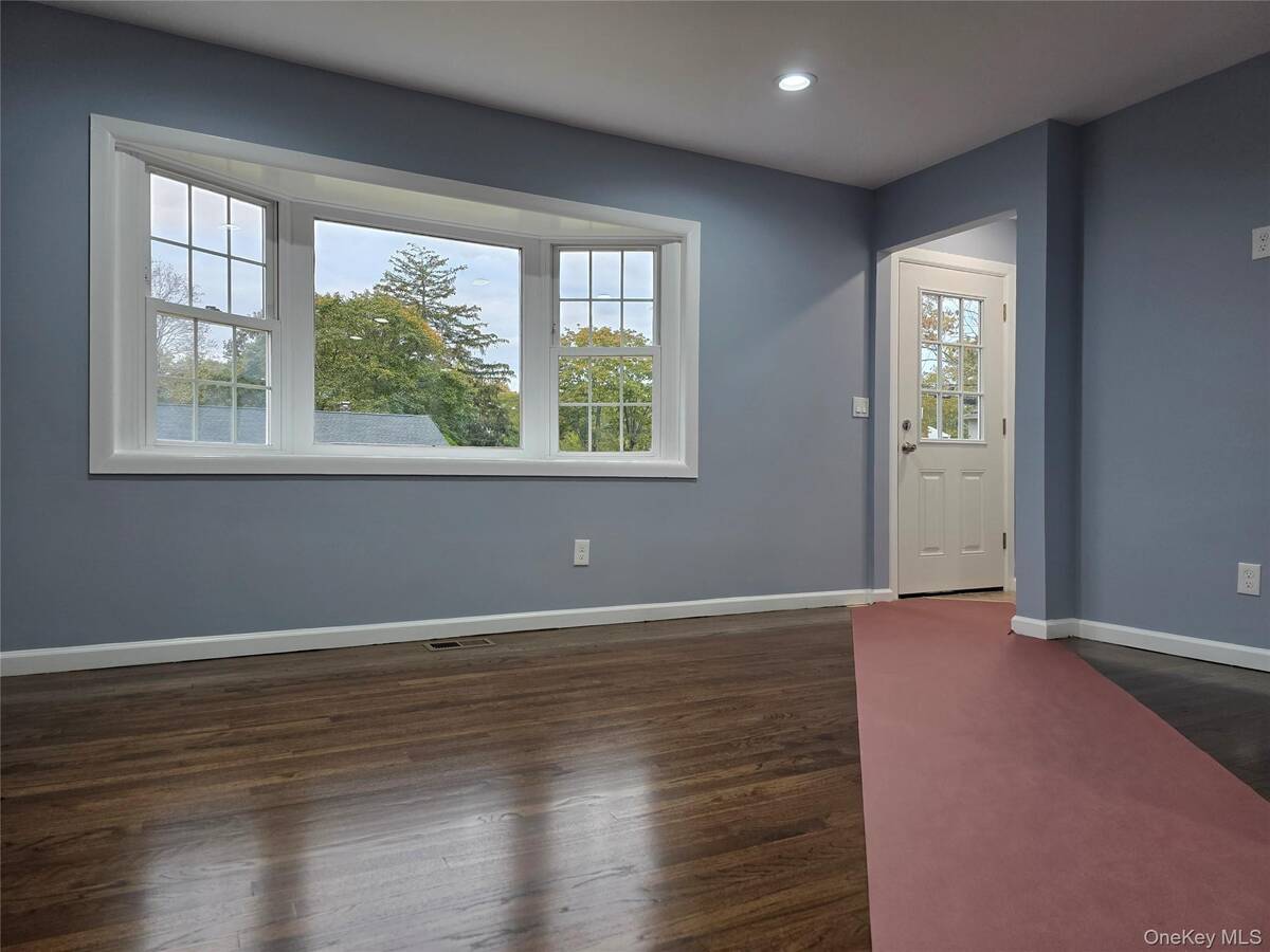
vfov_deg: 58.9
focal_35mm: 23
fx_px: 844
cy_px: 476
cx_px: 635
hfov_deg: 73.9
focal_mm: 6.3
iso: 160
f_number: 1.7
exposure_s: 1/120
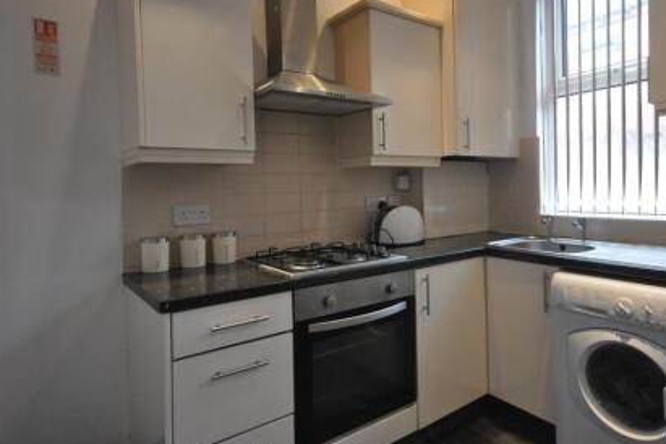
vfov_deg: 55.8
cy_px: 194
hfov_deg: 76.8
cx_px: 374
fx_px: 418
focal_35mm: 23
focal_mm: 13
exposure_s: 1/125
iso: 1600
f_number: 5.6
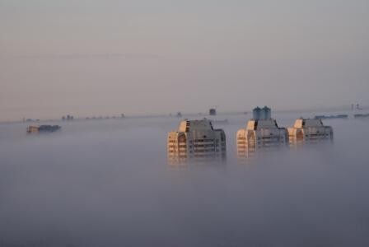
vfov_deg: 13.1
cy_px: 124
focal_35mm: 105
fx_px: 1078
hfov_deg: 19.4
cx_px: 184
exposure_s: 1/125
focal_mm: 70
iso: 100
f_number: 6.3
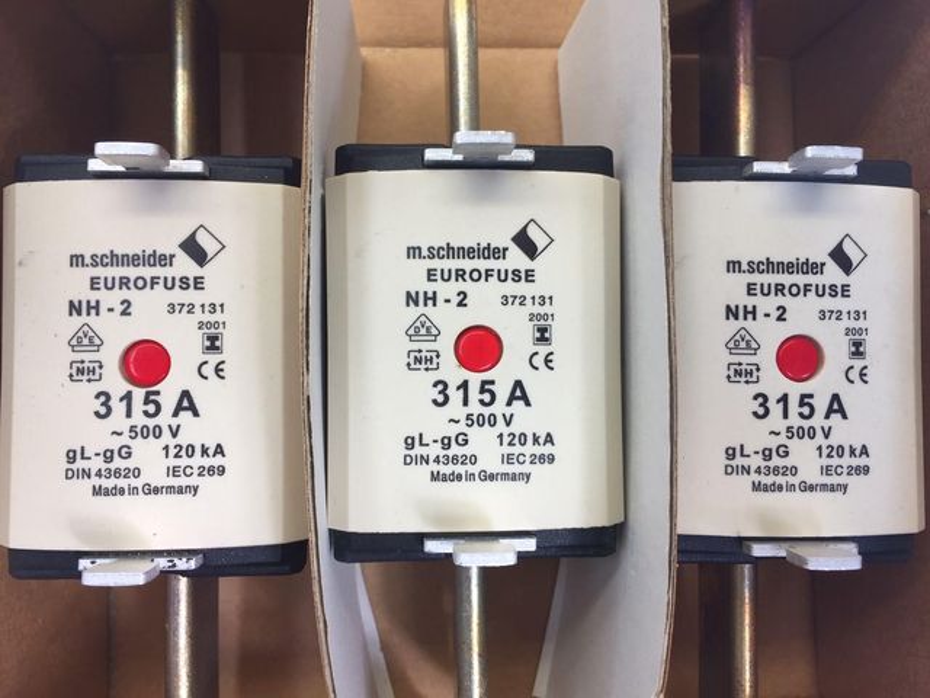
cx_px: 465
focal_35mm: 29
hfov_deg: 61.7
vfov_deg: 48.2
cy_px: 349
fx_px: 779
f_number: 2.2
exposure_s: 1/50
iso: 40
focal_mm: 4.15
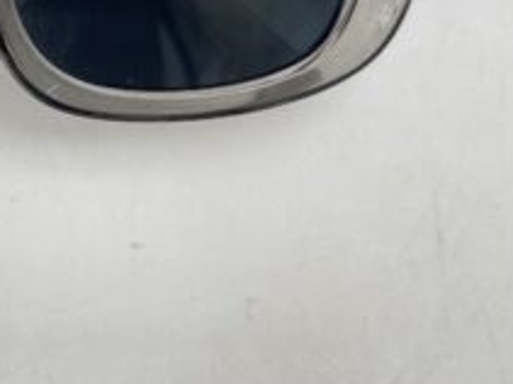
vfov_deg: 19.7
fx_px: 1052
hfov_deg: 24.3
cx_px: -136
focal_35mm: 71
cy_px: -51
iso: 32
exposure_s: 1/150
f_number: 1.6
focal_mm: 5.1
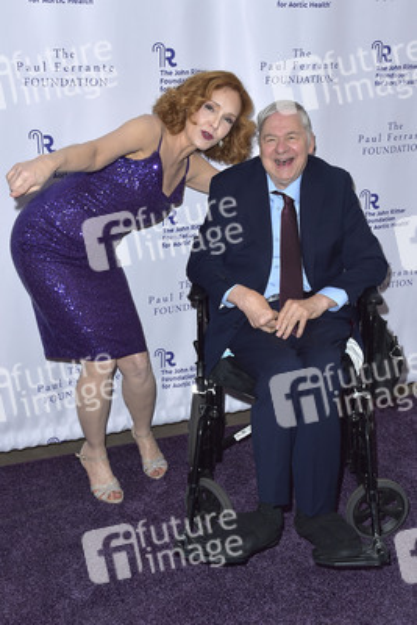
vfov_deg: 53.1
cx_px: 208
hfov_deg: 36.9
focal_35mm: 36
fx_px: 625
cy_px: 312
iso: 400
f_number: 6.3
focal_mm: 36
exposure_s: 1/250
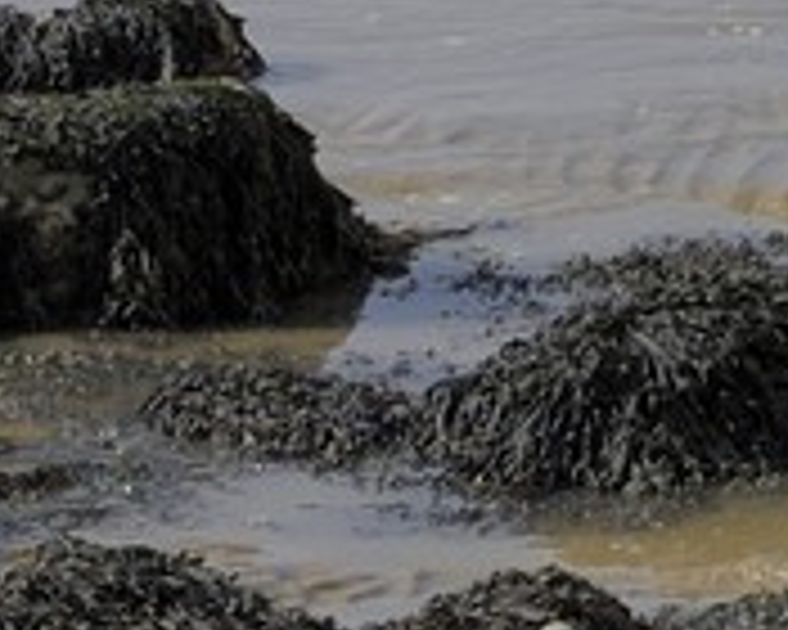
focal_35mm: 360
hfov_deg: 5.2
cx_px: 1932
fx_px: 8396
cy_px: -1512
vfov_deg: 4.1
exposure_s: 1/160
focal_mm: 28
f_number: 11
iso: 100
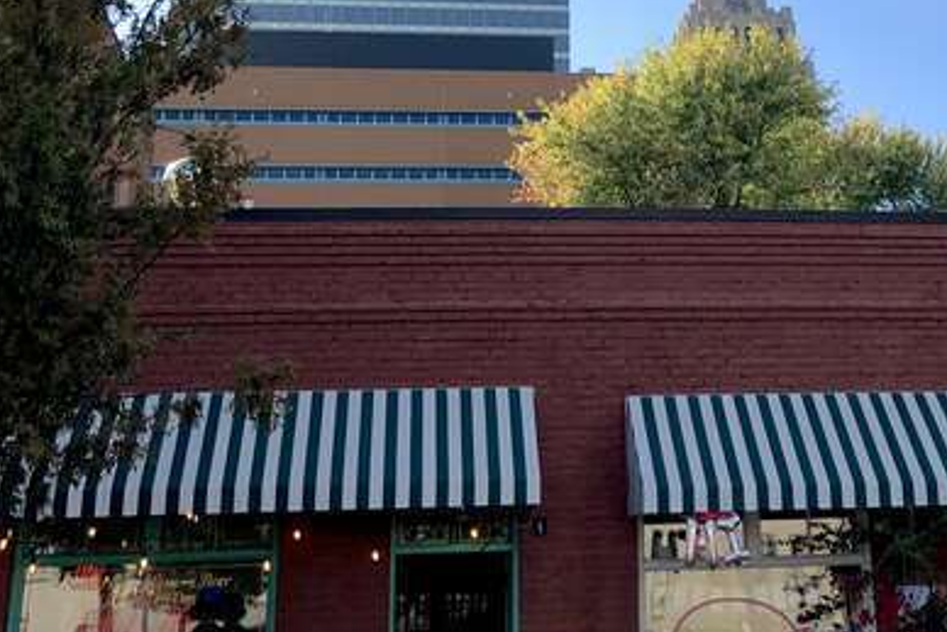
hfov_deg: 33.0
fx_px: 1579
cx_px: 664
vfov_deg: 21.7
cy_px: -22
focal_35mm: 60
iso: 20
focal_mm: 3.99
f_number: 1.8
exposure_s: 1/1499
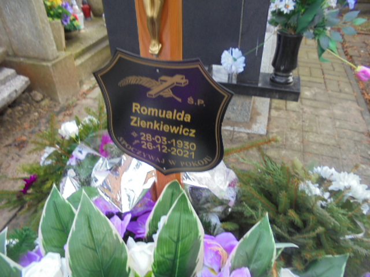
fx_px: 278
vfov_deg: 53.1
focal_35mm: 26
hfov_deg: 67.3
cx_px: 185
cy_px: 138
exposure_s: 1/30
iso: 100
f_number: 3.5
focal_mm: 4.6
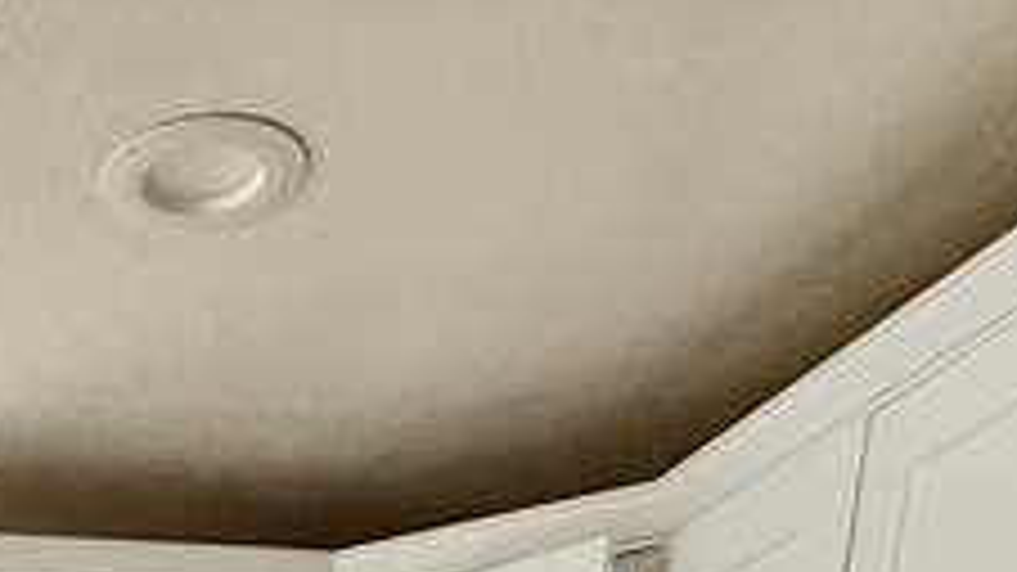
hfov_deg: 26.6
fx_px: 1860
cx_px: -248
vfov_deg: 11.1
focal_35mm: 69
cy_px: 1716
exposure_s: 1/99
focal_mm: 2.22
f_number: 2.2
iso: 160
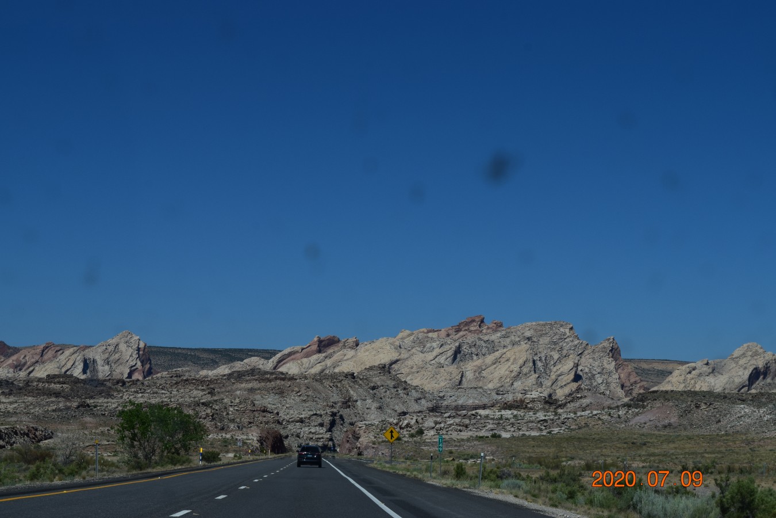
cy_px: 259
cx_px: 388
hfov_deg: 24.6
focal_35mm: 82
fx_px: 1778
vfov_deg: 16.6
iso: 200
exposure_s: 1/500
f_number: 11
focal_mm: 55
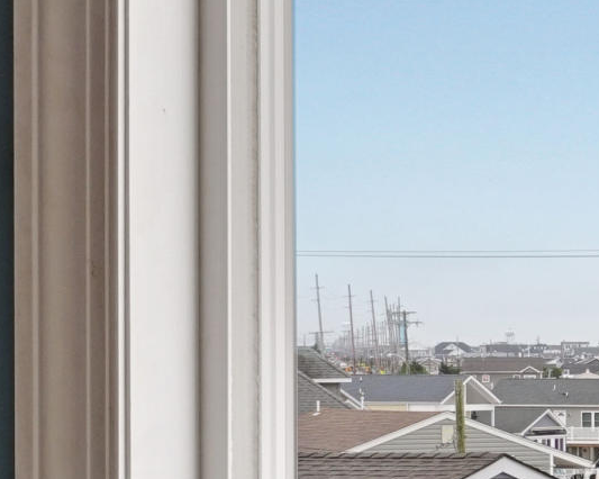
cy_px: 384
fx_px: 3278
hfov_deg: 9.6
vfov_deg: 8.3
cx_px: 1276
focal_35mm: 185
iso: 320
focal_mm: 35
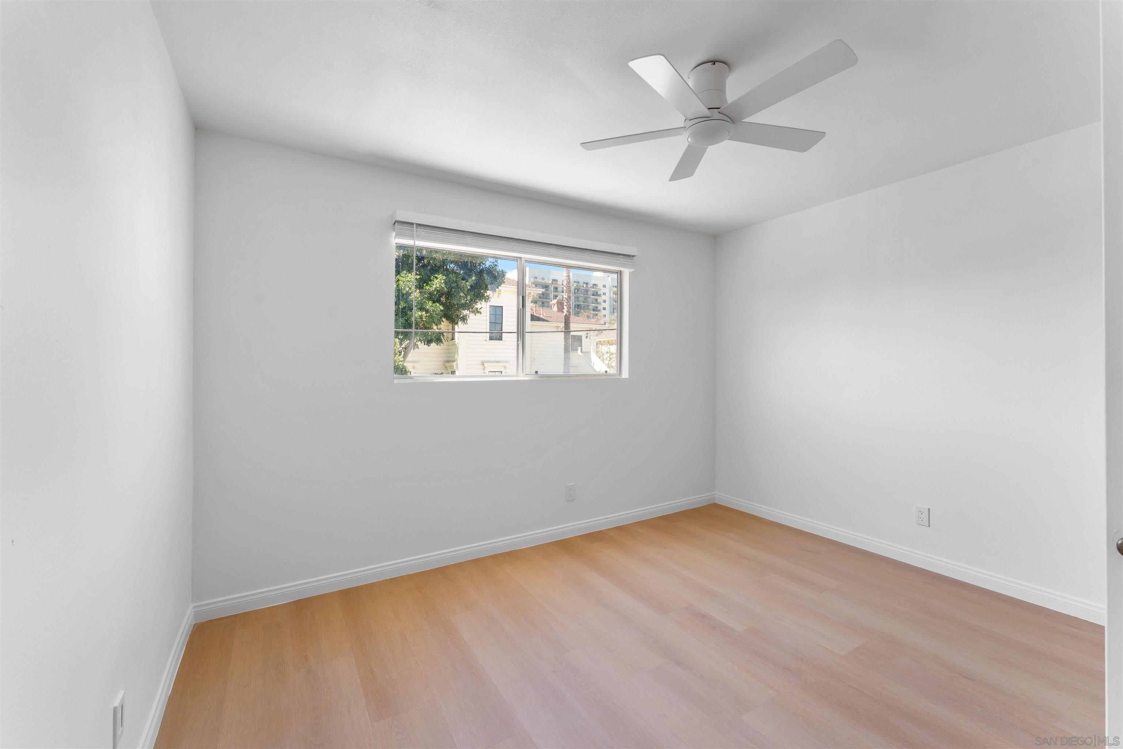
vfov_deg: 81.2
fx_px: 437
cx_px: 562
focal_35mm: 14
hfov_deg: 104.3
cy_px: 374
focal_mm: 14
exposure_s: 1/8
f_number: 10
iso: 640
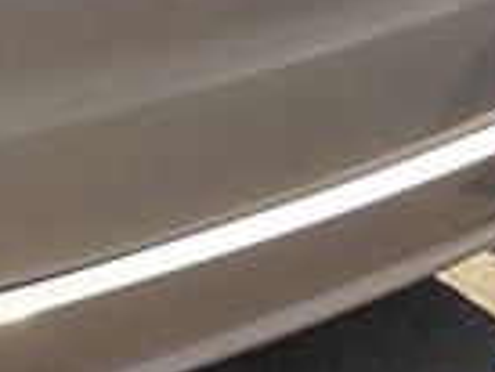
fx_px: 2004
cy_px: -278
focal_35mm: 140
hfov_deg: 13.2
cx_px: -264
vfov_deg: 10.1
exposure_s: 1/640
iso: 125
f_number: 3.3
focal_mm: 4.1
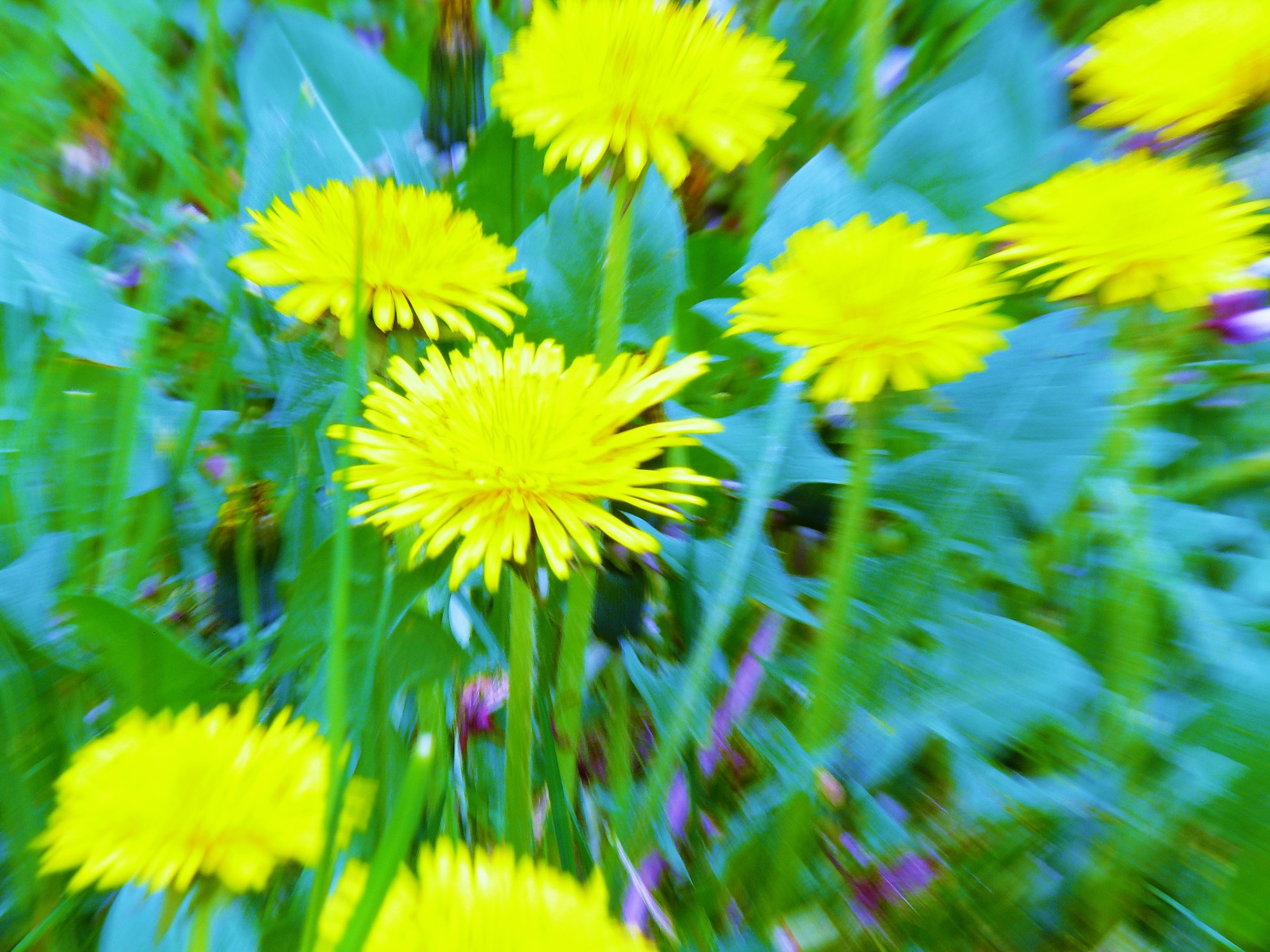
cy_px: 476
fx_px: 8879
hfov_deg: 8.2
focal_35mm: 242
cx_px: 635
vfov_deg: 6.1
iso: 100
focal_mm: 51.1
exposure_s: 1/15
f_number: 11
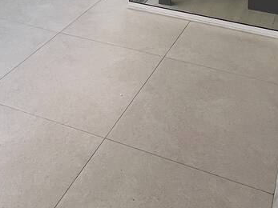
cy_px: -166
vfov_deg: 19.8
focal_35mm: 54
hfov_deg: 35.5
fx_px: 434
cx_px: 152
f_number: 1.8
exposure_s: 1/117
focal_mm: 1.57
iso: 32
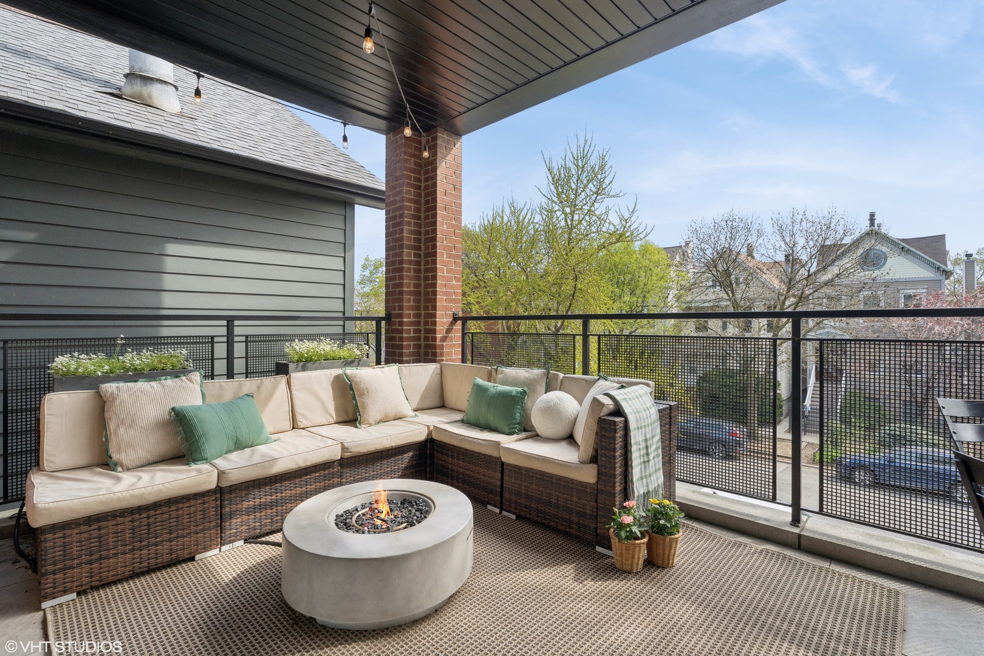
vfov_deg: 73.7
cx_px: 492
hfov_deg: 96.7
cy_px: 328
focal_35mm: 16
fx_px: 437
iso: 320
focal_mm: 16
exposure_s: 1/320
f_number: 8
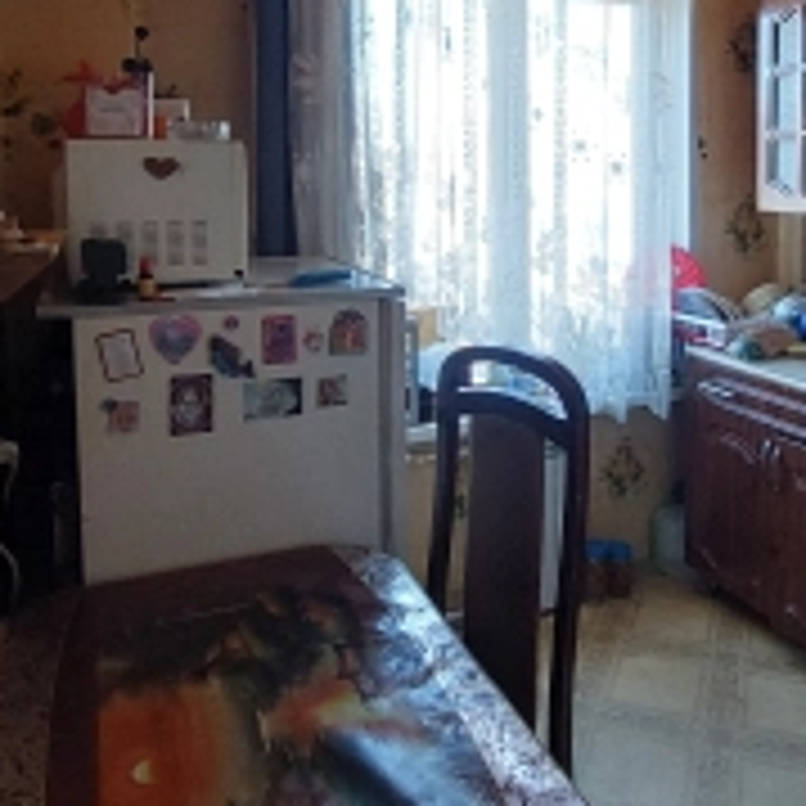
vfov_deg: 53.3
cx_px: 507
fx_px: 790
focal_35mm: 30
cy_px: 288
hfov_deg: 53.4
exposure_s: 1/50
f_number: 2.2
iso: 125
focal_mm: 1.74
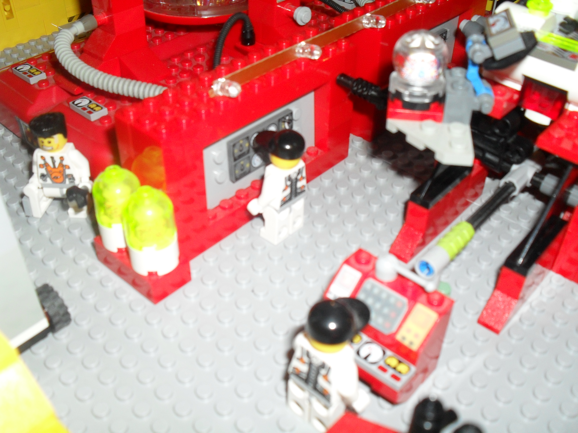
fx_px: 584
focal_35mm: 35
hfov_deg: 52.6
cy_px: 216
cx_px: 289
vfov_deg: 40.7
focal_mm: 6.3
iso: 200
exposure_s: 1/45
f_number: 3.2
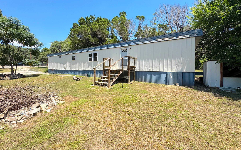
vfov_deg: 74.7
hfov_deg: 101.5
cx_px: 121
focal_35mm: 15
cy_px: 71
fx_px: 99
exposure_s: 1/1178
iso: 50
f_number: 2.2
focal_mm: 2.22
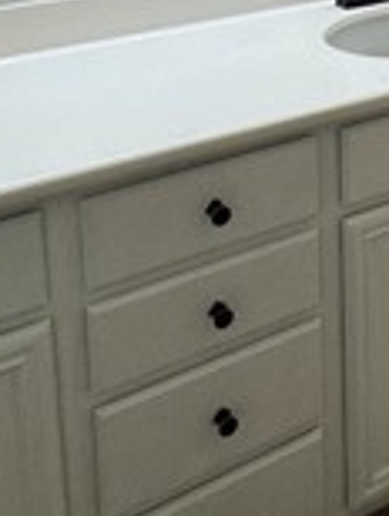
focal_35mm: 58
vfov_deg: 28.4
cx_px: 436
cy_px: -121
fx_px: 867
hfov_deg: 23.6
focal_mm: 2.22
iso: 125
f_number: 2.2
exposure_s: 1/120
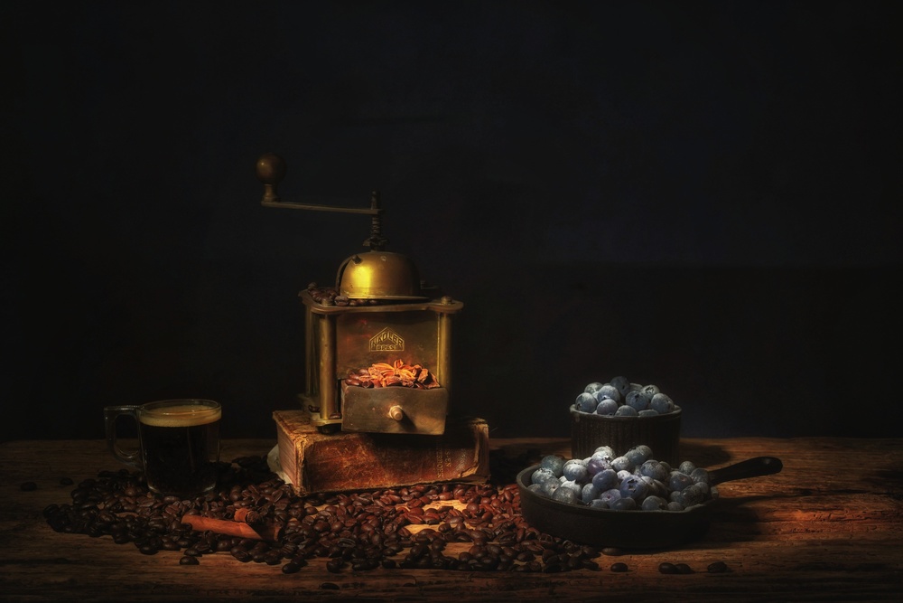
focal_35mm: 55
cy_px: 302
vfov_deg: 24.6
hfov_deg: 36.2
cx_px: 452
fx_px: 1380
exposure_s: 15
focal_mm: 55
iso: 100
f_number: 11
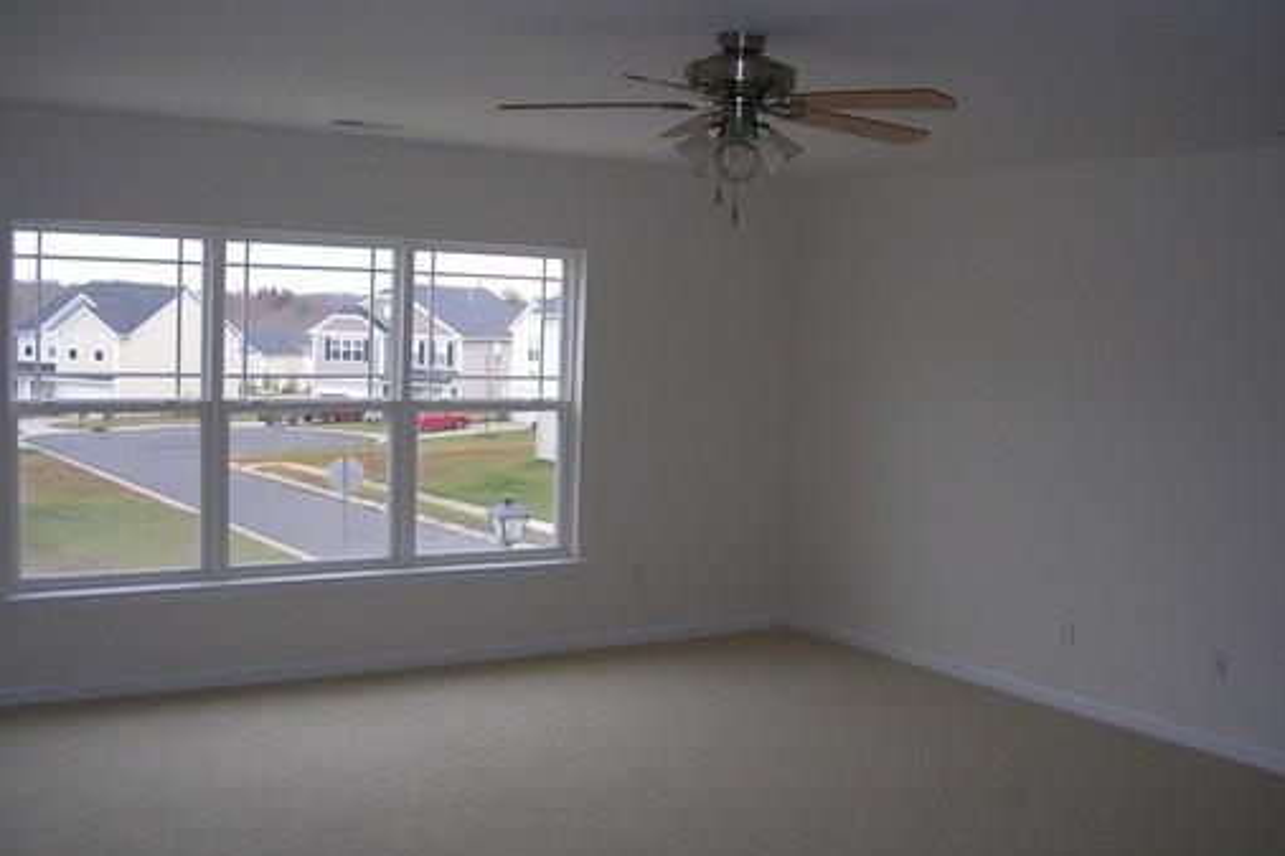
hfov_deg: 48.5
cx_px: 648
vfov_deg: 33.4
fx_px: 1427
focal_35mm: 40
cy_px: 442
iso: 50
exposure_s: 1/92.6
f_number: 2.8
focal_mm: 5.8
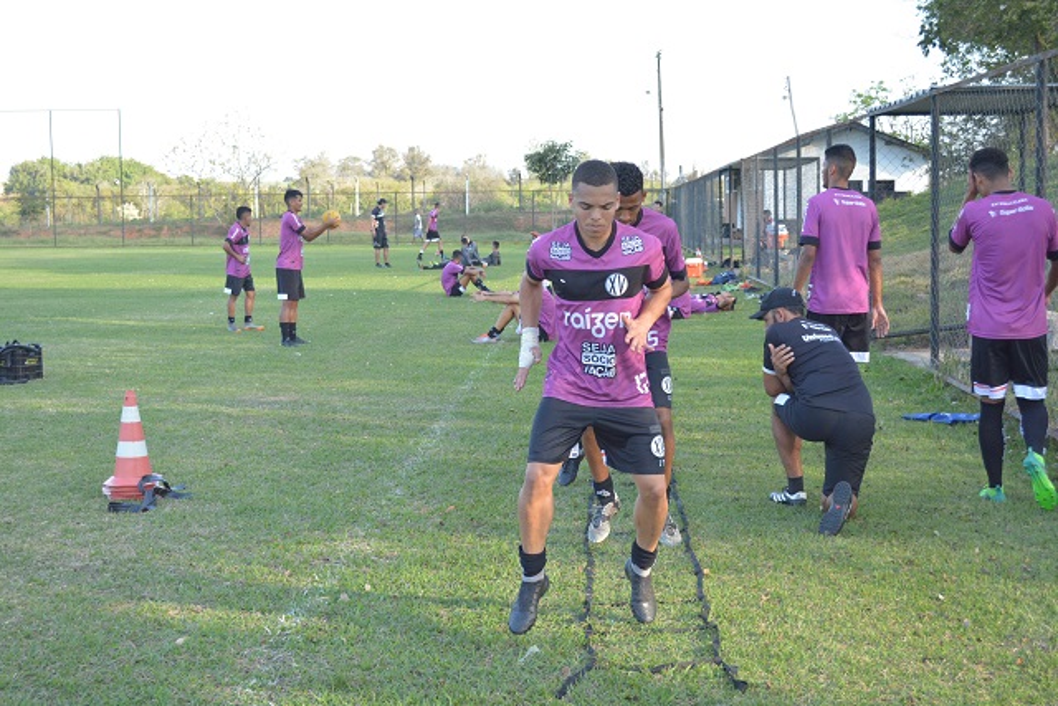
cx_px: 529
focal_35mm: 52
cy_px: 353
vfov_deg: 25.8
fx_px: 1543
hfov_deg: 37.8
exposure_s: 1/800
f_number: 5.6
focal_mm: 35
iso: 1600
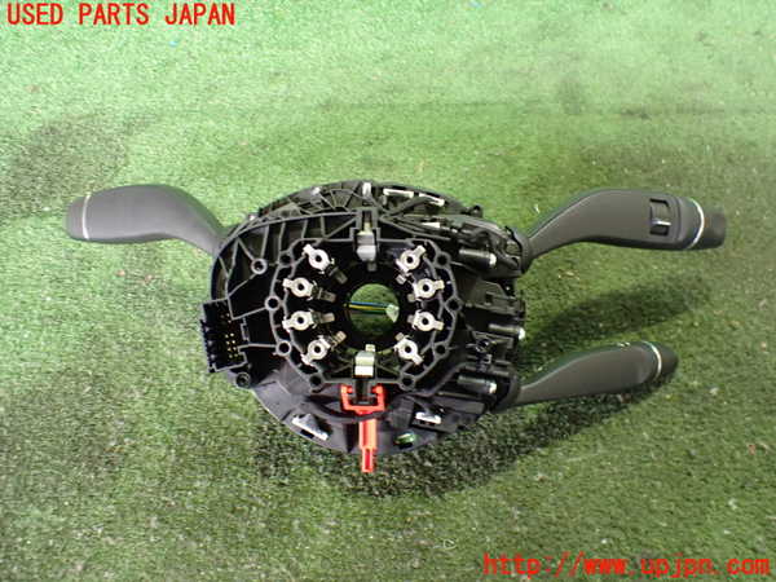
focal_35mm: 30
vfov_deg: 46.8
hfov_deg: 60.0
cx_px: 388
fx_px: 673
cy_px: 291
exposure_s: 1/30
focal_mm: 5.4
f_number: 2.3
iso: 800
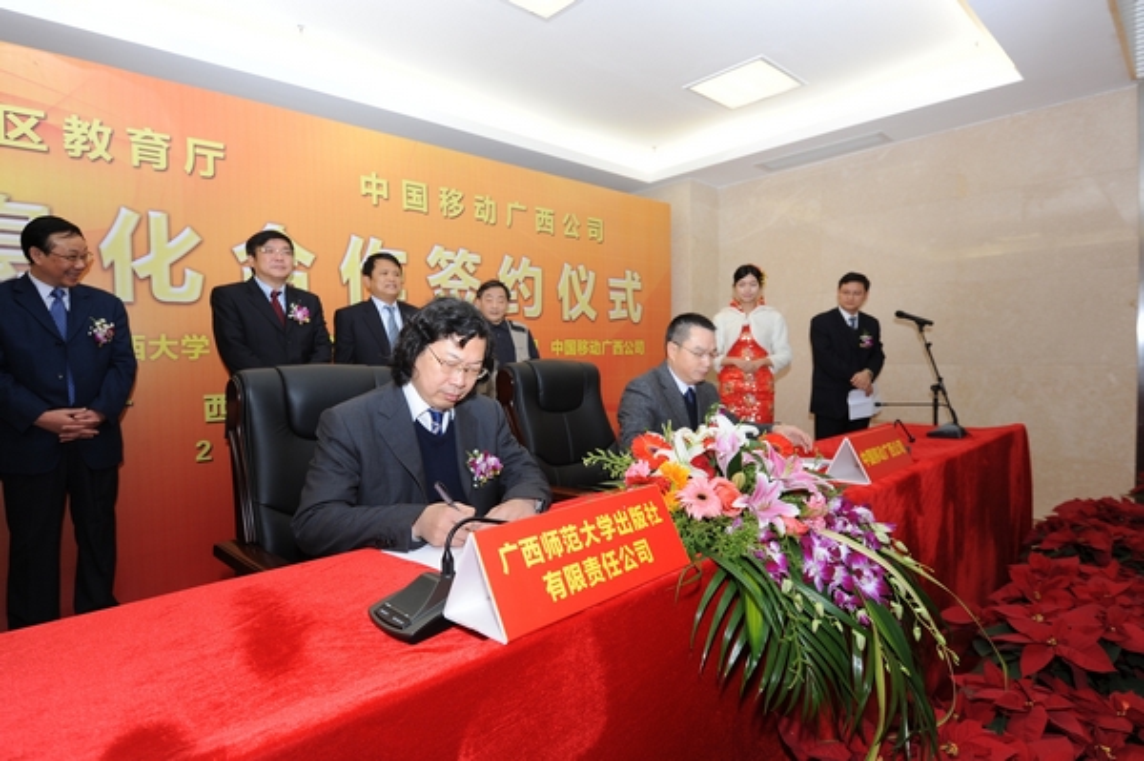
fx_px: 603
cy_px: 380
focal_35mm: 19
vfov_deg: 64.5
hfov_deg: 87.0
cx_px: 572
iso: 400
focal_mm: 19
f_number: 5.6
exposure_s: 1/125
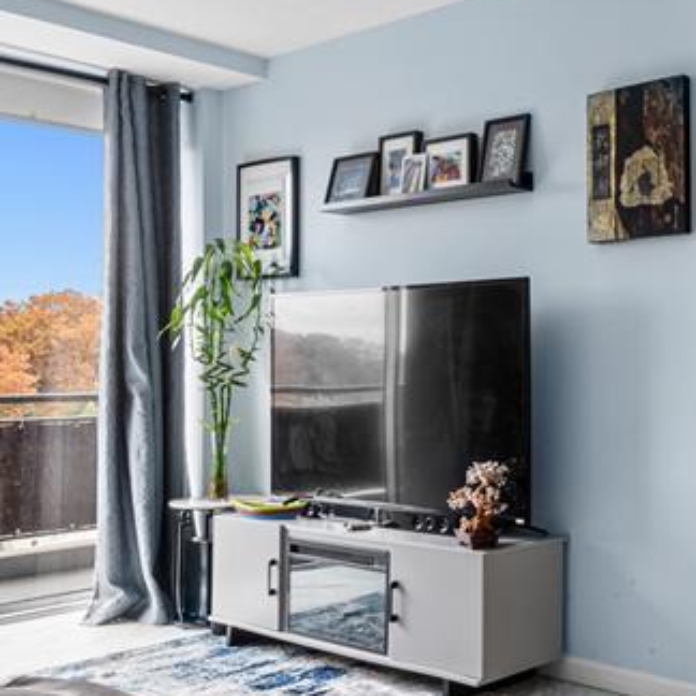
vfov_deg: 39.2
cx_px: 687
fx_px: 978
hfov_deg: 35.6
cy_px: 360
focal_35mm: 43
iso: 500
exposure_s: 2
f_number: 22
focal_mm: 16
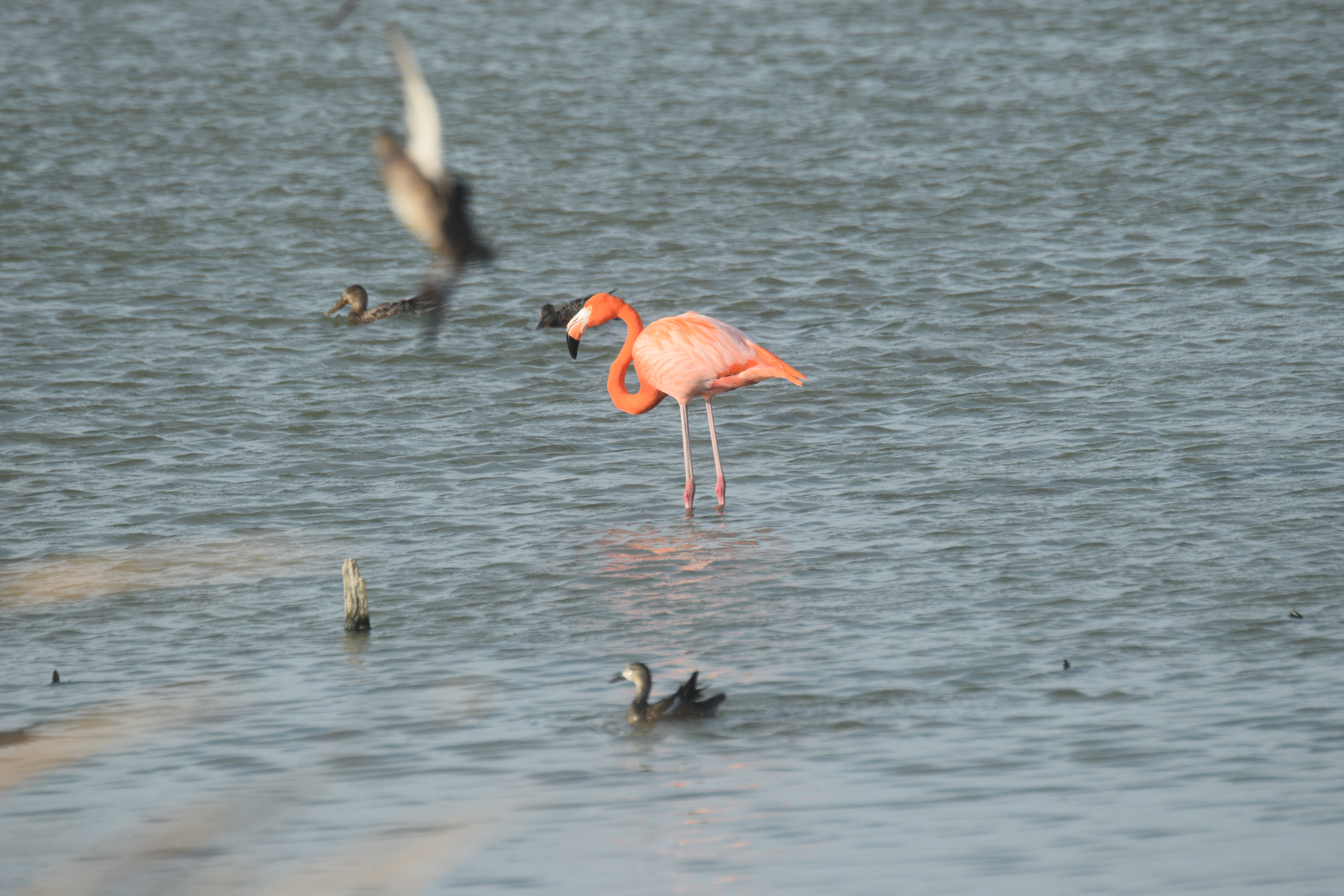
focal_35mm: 600
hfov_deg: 3.4
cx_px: 672
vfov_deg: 2.3
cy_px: 448
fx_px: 22398
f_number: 8
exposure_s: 1/400
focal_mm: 400
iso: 200
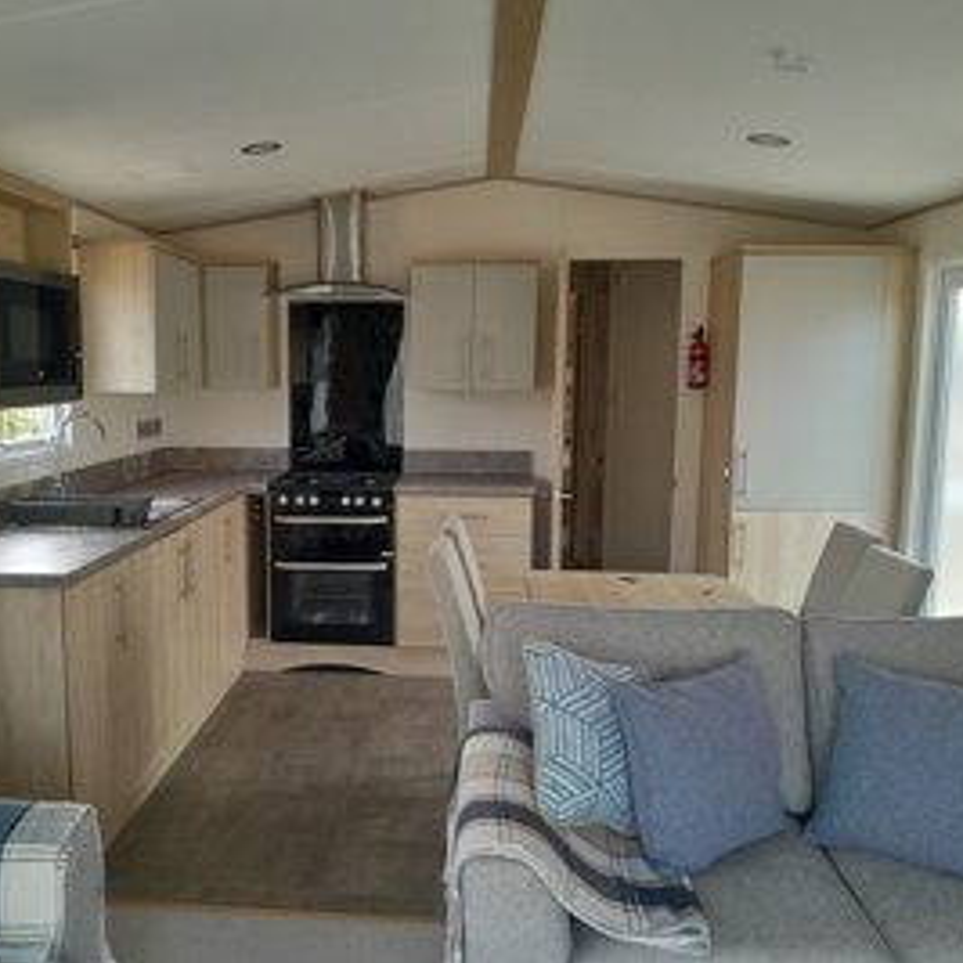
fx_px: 976
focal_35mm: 31
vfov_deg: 52.5
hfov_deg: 52.2
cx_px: 390
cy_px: 483
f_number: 1.8
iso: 64
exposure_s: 1/60
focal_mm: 3.98
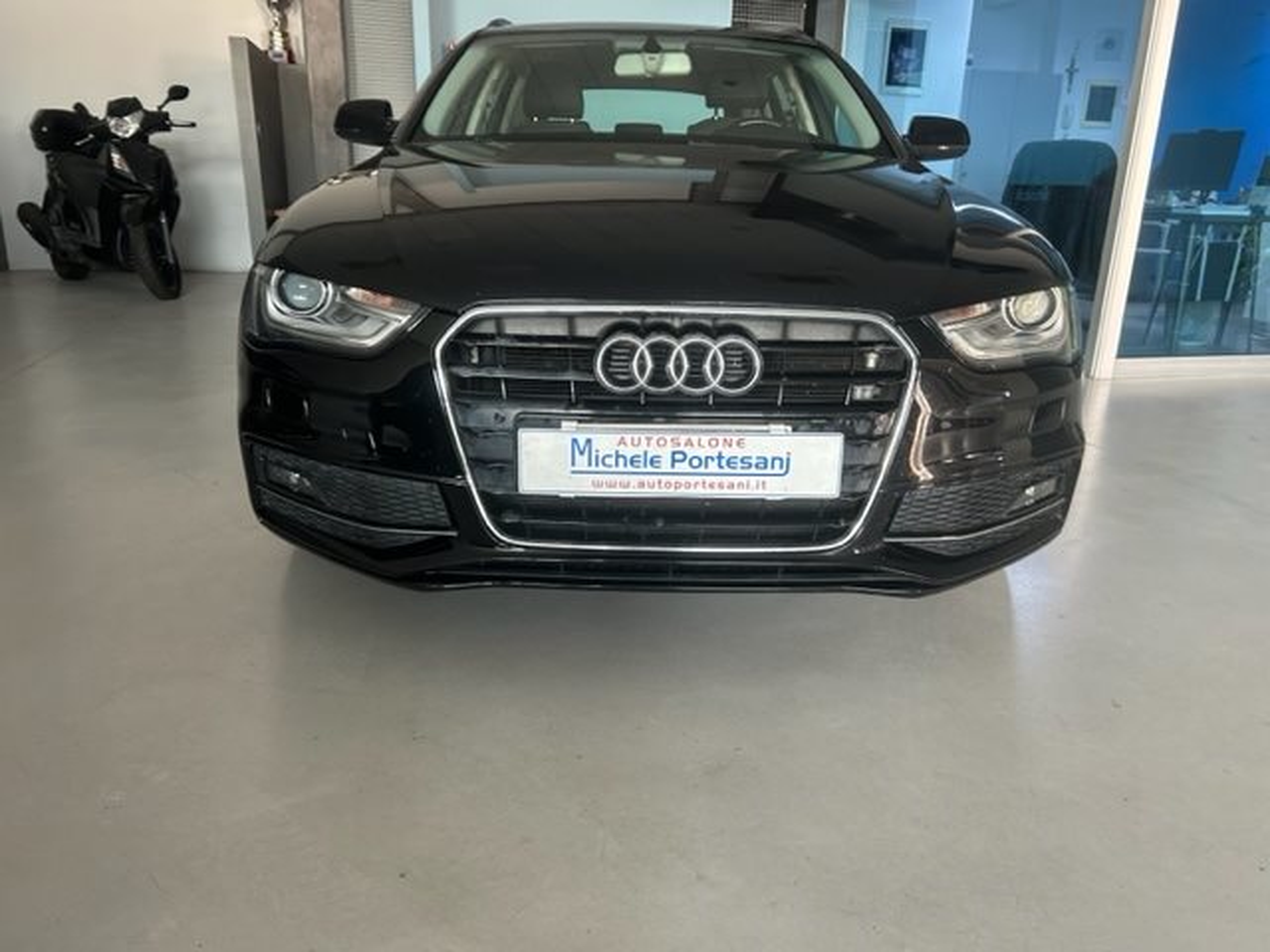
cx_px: 635
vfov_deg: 53.1
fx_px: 954
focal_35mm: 26
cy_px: 476
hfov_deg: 67.3
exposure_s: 1/50
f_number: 1.5
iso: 200
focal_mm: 5.7
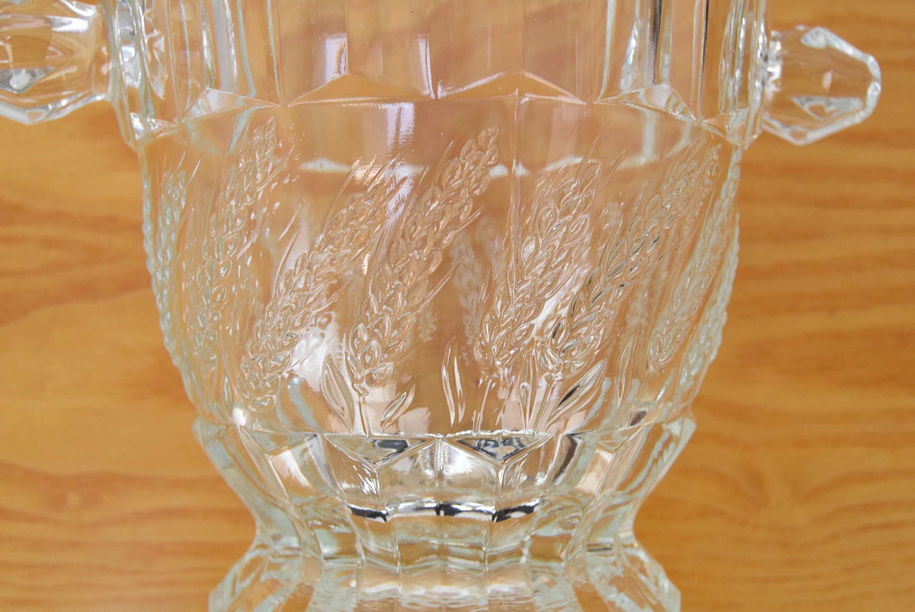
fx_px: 992
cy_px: 306
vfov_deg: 34.3
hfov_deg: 49.5
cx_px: 458
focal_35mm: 39
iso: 1600
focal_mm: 26
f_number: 8
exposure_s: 1/250
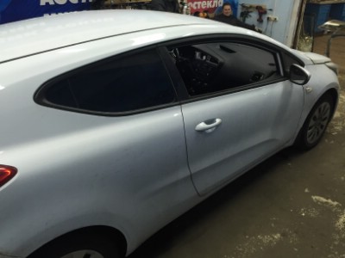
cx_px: 172
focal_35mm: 29
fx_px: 289
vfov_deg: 48.2
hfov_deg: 61.7
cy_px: 129
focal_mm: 4.15
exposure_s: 1/33
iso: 100
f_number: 2.2
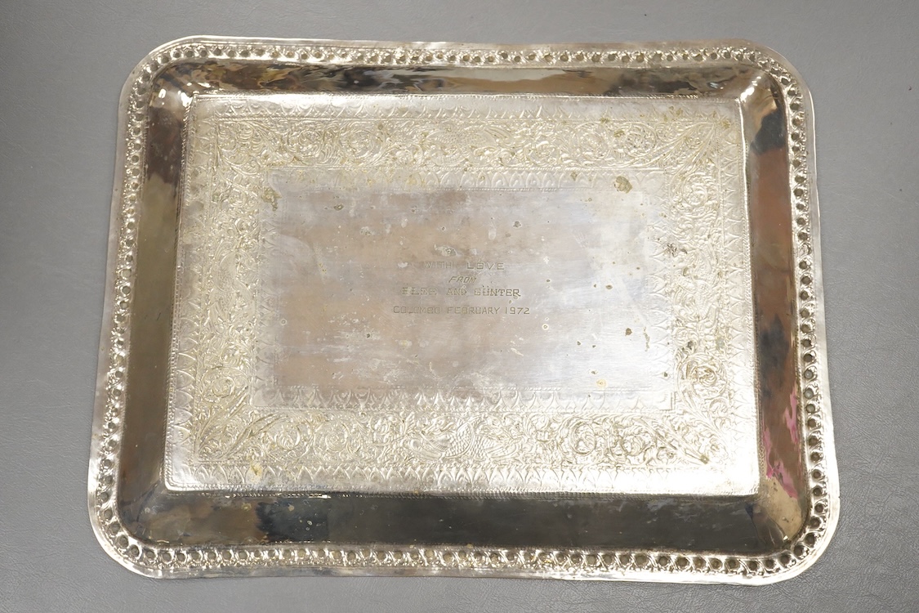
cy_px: 306
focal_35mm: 45
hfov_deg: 43.6
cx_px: 460
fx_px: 1149
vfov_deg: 29.9
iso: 2500
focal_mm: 30
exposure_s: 1/400
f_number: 3.5
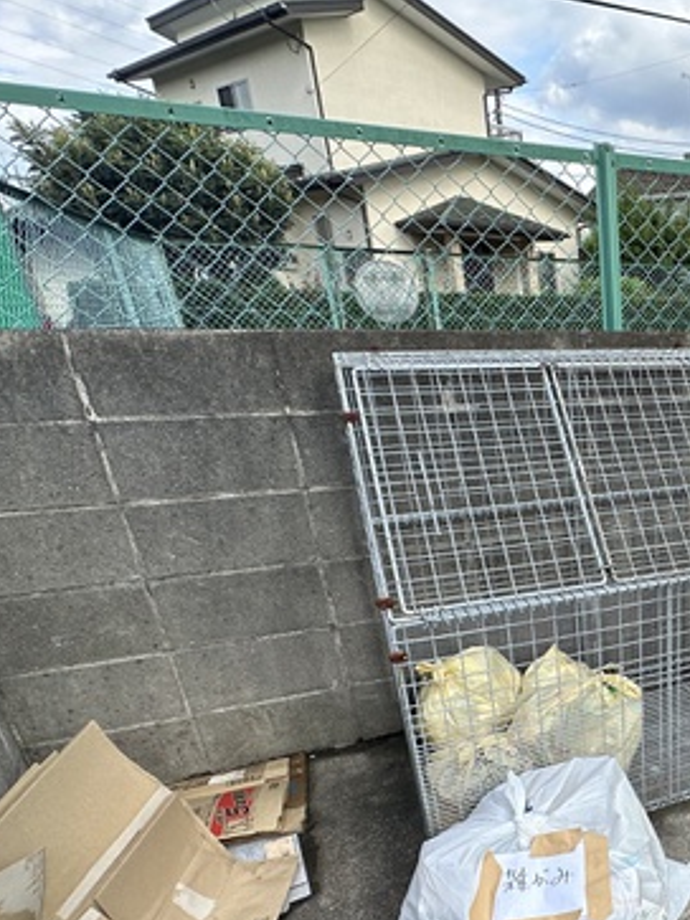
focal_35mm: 27
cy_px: 622
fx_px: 718
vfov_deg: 63.5
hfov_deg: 42.4
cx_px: 728
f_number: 2.2
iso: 40
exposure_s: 1/662
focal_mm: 2.22
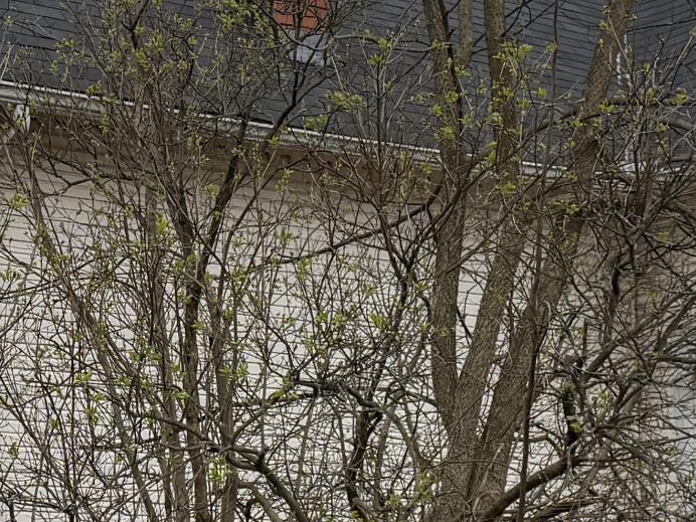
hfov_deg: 18.7
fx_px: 2091
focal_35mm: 104
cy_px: 393
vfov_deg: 14.2
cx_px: 156
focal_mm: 6.76
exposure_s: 1/4405
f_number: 1.78
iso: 100
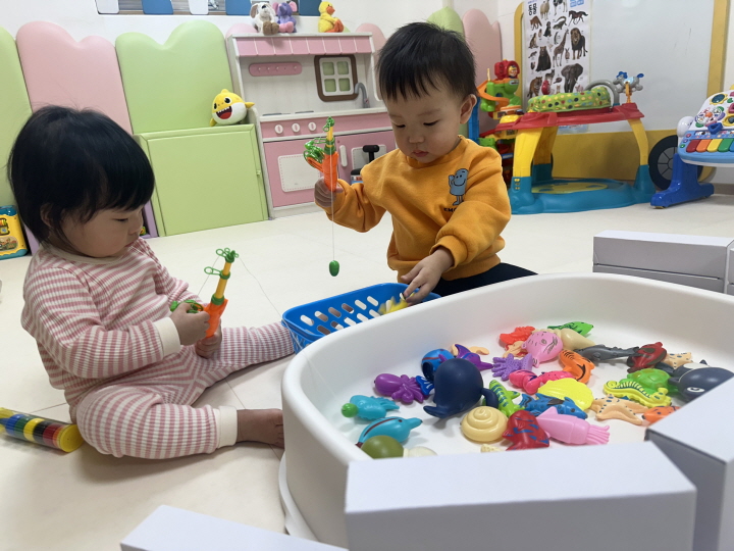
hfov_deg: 71.6
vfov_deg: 56.8
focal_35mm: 24
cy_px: 276
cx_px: 367
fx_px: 509
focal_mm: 6.86
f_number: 1.78
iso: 100
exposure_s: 1/120
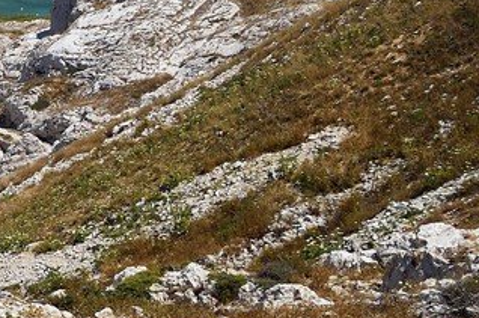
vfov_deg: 9.7
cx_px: -666
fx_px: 1873
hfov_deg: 11.9
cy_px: 172
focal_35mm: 141
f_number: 9
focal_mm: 28
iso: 200
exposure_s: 1/640
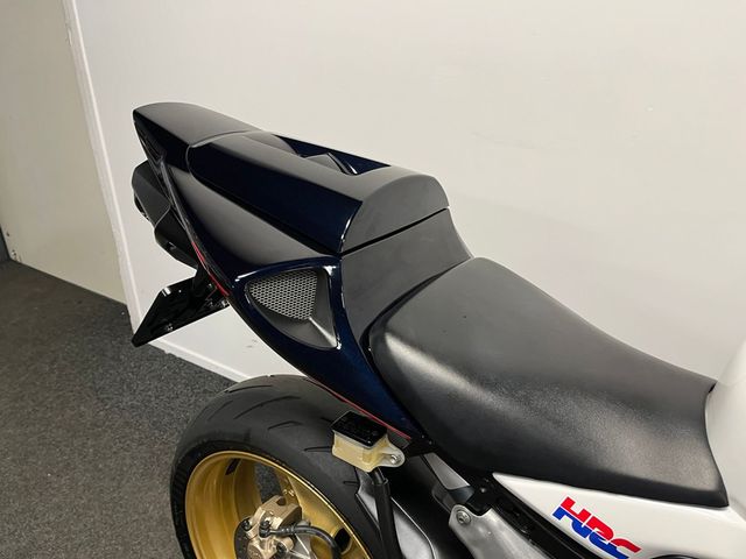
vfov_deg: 53.1
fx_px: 560
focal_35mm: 26
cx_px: 373
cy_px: 280
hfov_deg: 67.3
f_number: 1.6
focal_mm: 5.1
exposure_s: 1/50
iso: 100
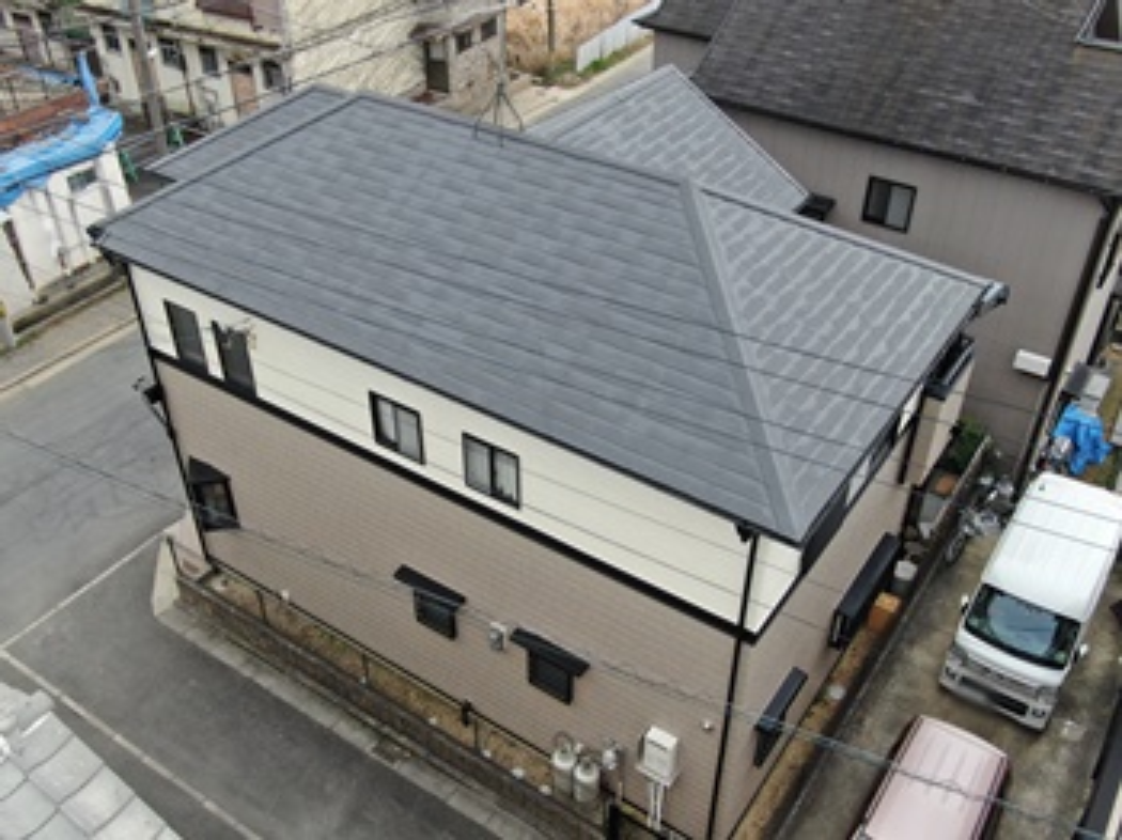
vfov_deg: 41.7
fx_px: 1101
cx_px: 561
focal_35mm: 34
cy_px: 420
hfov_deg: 54.0
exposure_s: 1/30
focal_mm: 5.82
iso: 120
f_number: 3.2
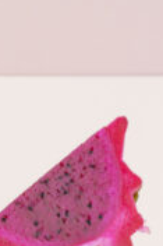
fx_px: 3130
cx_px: -124
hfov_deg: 3.0
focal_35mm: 460
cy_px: -59
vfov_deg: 4.5
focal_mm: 90
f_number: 14
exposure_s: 1/125
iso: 125
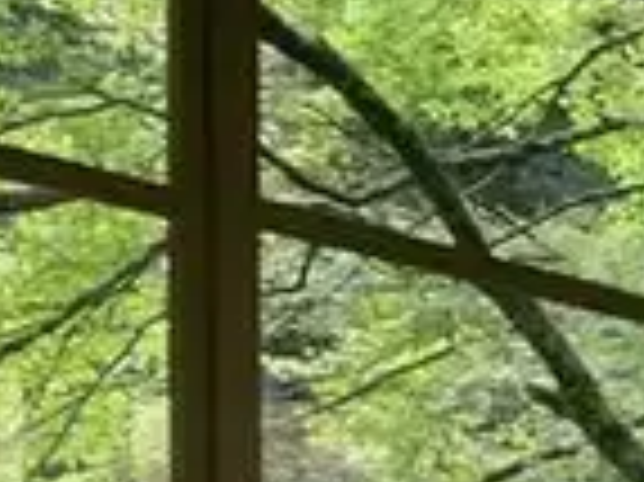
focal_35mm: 109
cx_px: 1157
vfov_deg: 12.1
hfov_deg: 15.5
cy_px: 950
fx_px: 2026
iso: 100
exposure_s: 1/116
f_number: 1.8
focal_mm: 4.25
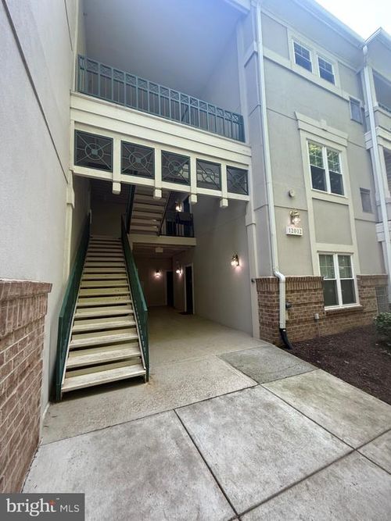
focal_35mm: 14
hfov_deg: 85.7
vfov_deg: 102.1
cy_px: 260
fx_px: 211
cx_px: 196
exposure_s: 1/99
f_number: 2.2
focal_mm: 2.22
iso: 100
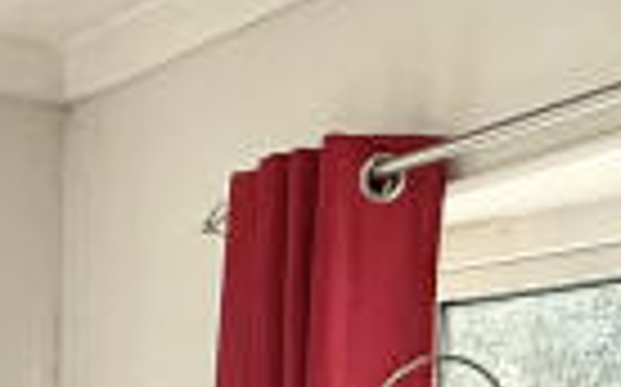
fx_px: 1860
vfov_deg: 9.5
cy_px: 1143
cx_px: -86
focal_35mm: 110
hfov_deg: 18.2
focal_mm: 2.22
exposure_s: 1/194
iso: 64
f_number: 2.2
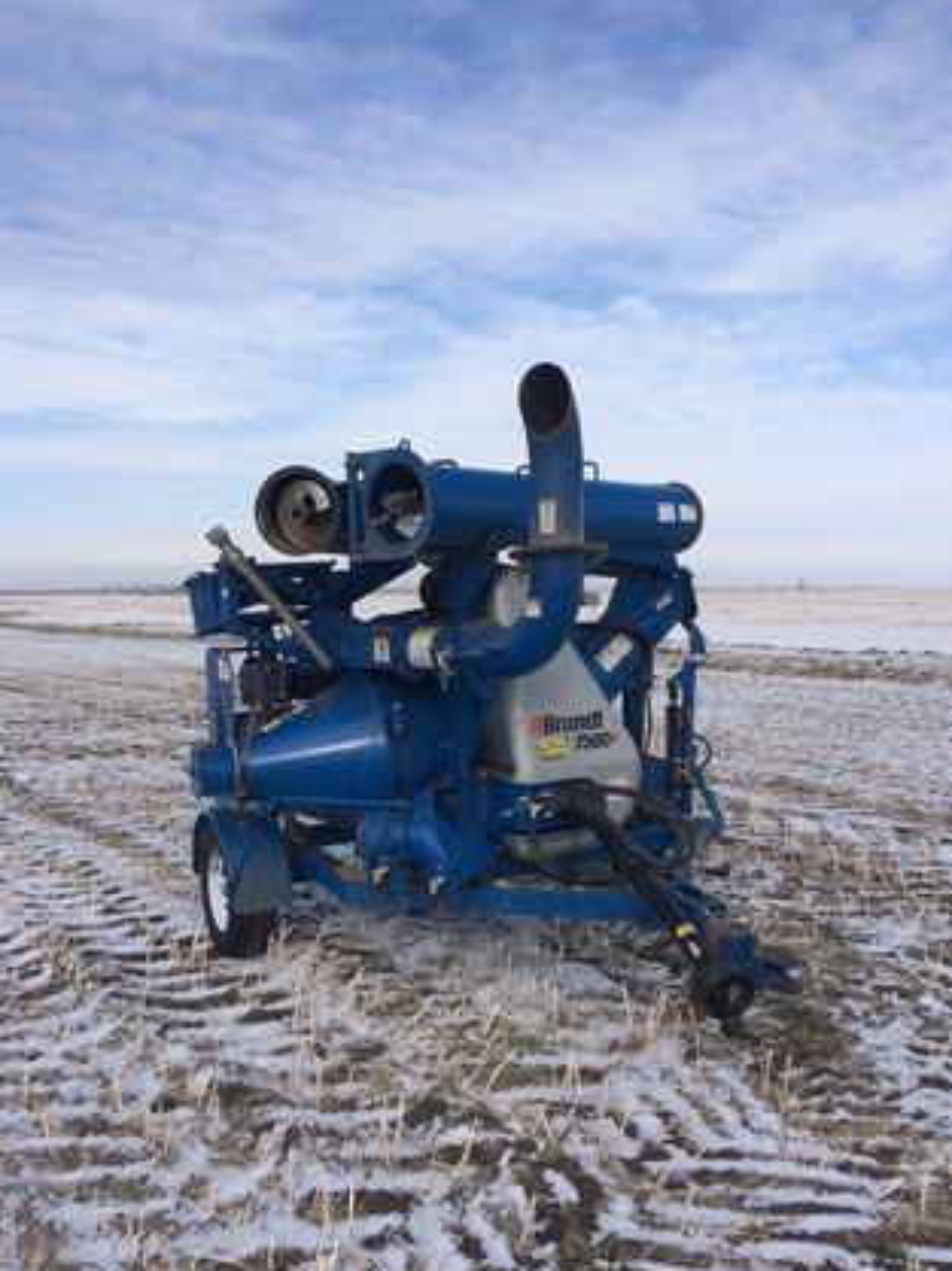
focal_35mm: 30
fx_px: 1101
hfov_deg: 46.8
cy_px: 626
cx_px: 468
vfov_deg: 60.0
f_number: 2.2
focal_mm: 4.15
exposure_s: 1/2564
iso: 32
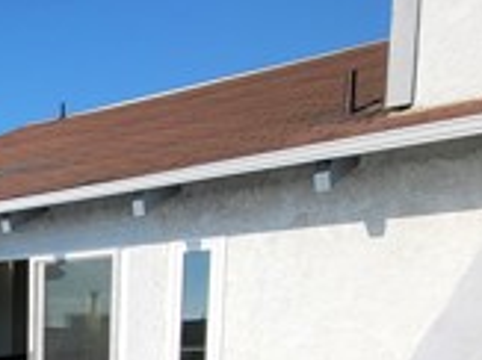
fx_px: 710
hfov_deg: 29.3
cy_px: 419
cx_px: -163
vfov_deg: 25.9
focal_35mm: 51
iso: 32
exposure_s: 1/1449
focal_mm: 1.74
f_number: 2.2
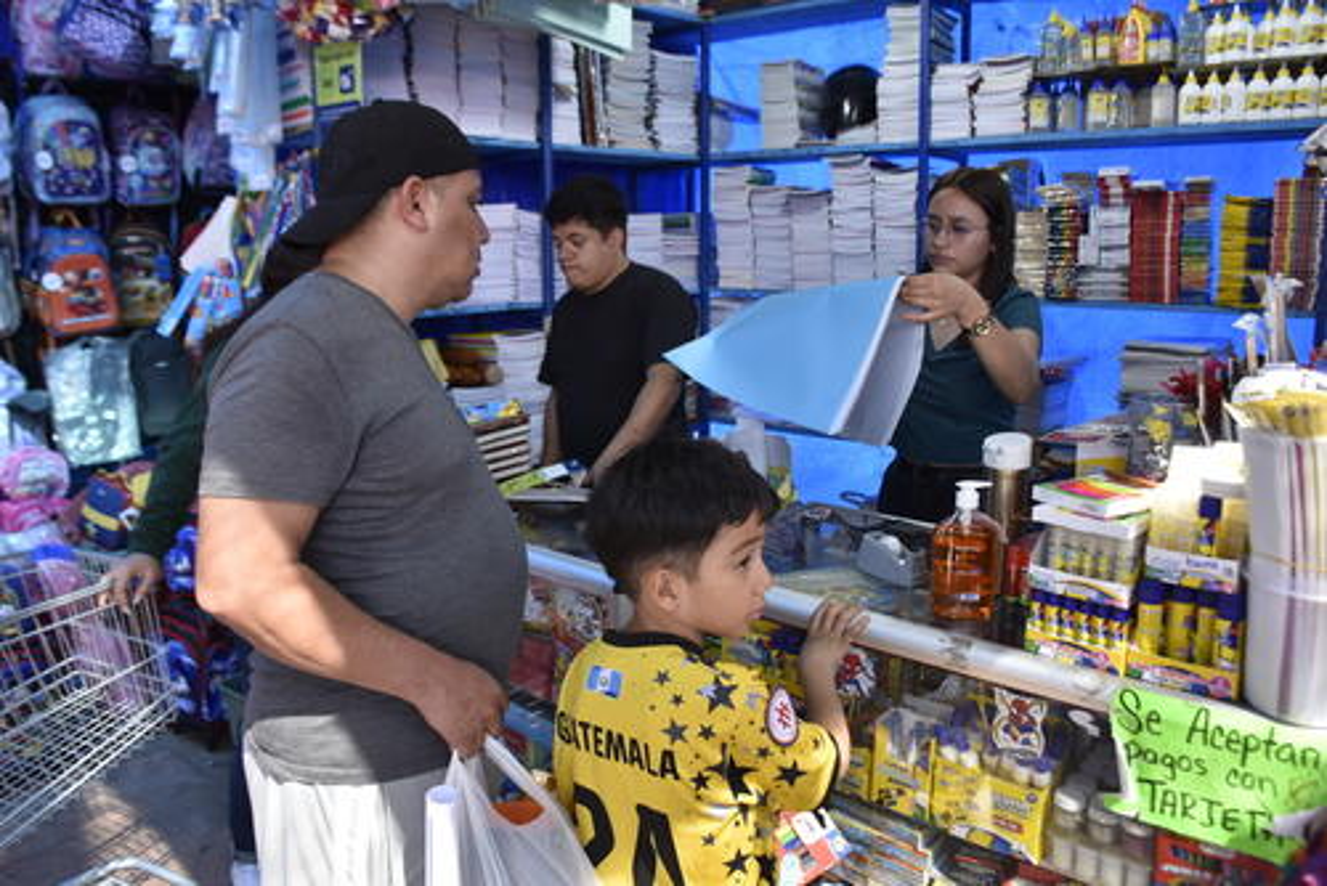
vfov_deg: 48.0
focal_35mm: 27
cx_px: 664
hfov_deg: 67.4
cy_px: 443
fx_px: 996
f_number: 5
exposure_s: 1/100
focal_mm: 18
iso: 400
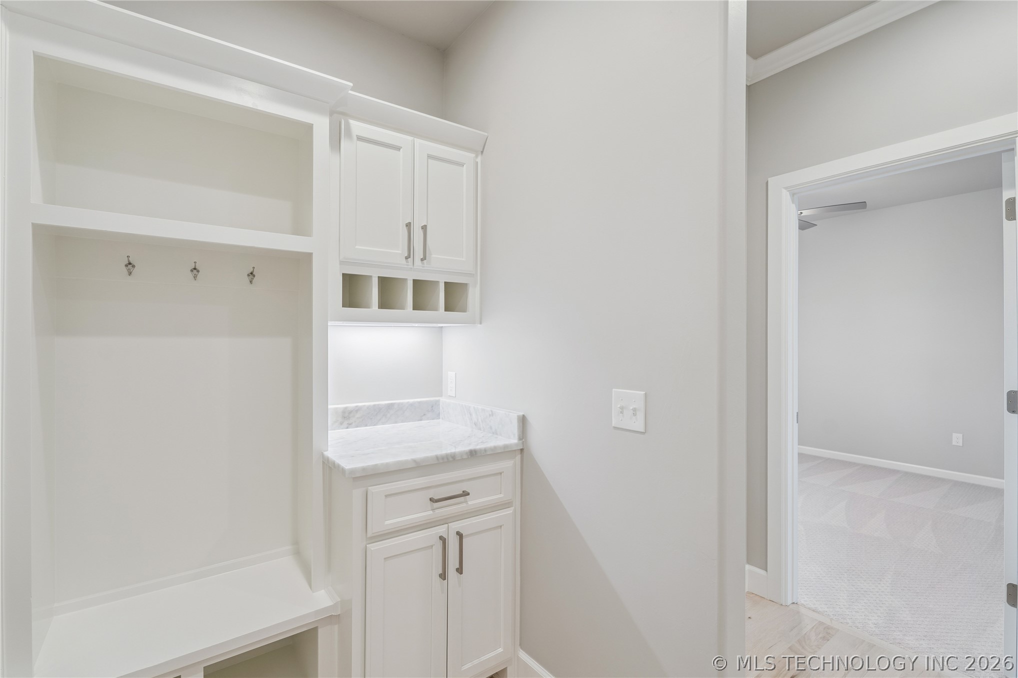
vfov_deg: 73.7
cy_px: 339
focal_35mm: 16
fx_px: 452
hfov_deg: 96.7
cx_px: 509
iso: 200
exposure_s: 1/50
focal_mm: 16
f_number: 5.6
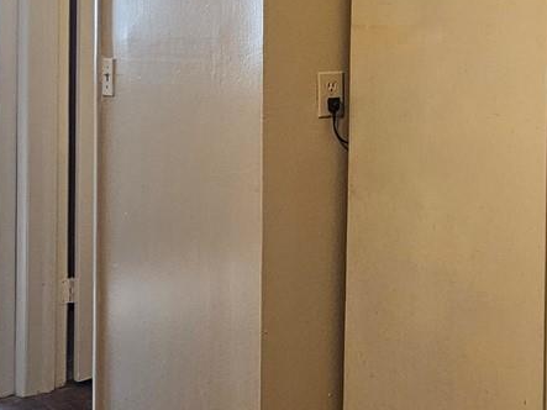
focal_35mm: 47
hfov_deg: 31.9
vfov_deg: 29.5
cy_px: 35
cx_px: 694
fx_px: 742
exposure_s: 1/60
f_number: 2.2
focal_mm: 2.2
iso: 125
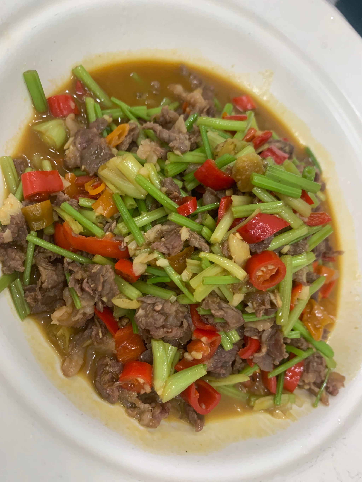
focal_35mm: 26
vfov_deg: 67.3
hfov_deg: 53.1
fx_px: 362
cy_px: 241
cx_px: 181
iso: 160
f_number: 1.8
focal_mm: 4.25
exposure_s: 1/60
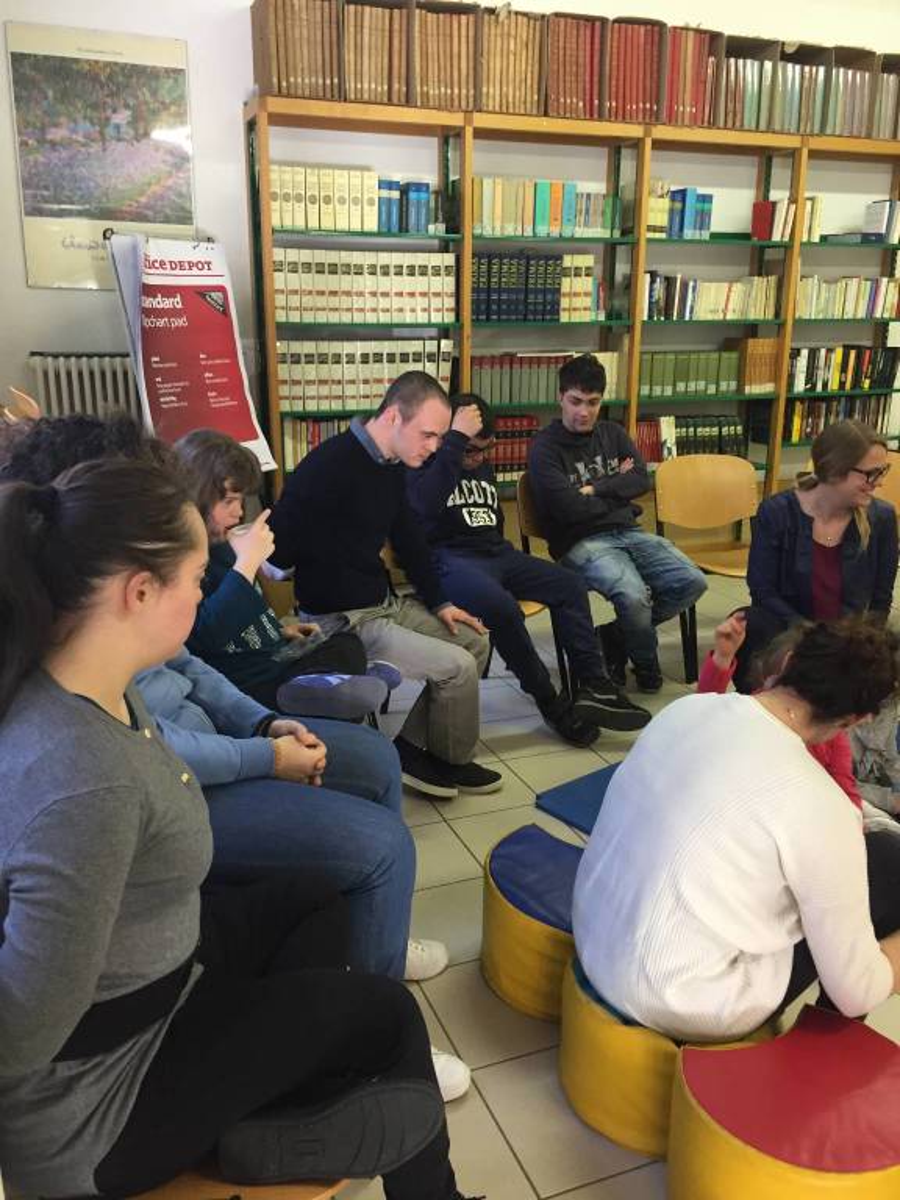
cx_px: 450
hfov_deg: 48.2
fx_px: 1005
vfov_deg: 61.7
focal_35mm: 29
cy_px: 600
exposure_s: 1/33
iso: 125
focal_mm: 4.15
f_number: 2.2
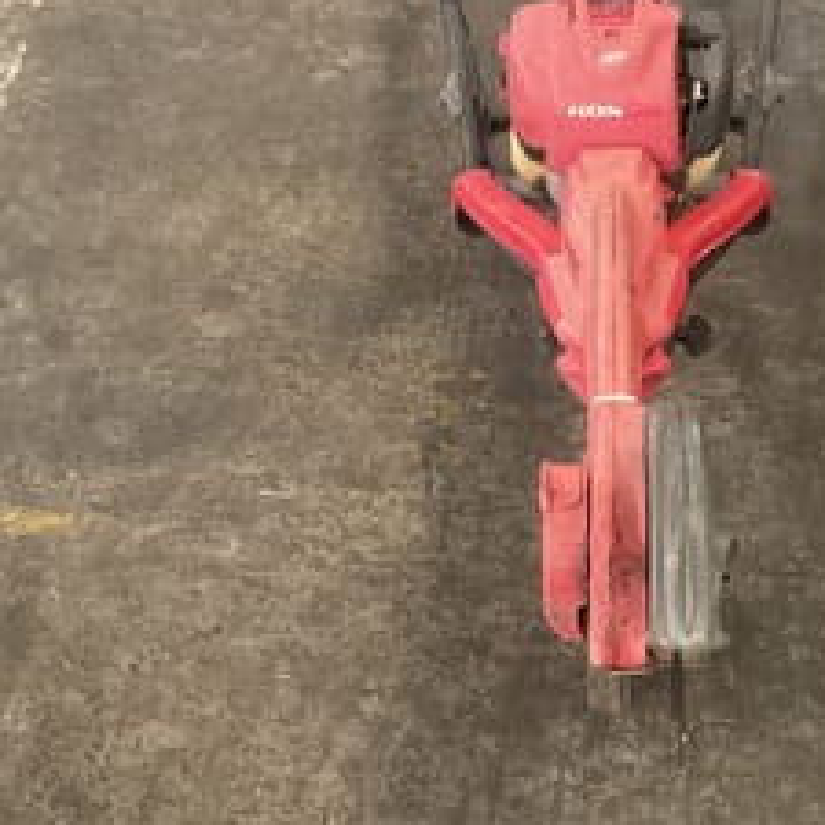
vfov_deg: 29.9
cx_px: 620
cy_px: 292
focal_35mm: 57
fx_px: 1537
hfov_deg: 29.6
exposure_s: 1/33
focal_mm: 3
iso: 320
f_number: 1.8
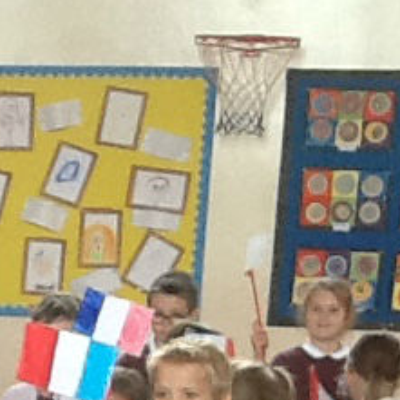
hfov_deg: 9.8
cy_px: 644
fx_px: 2209
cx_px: -348
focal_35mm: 169
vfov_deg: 9.9
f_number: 2.4
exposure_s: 1/30
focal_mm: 2.03
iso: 80
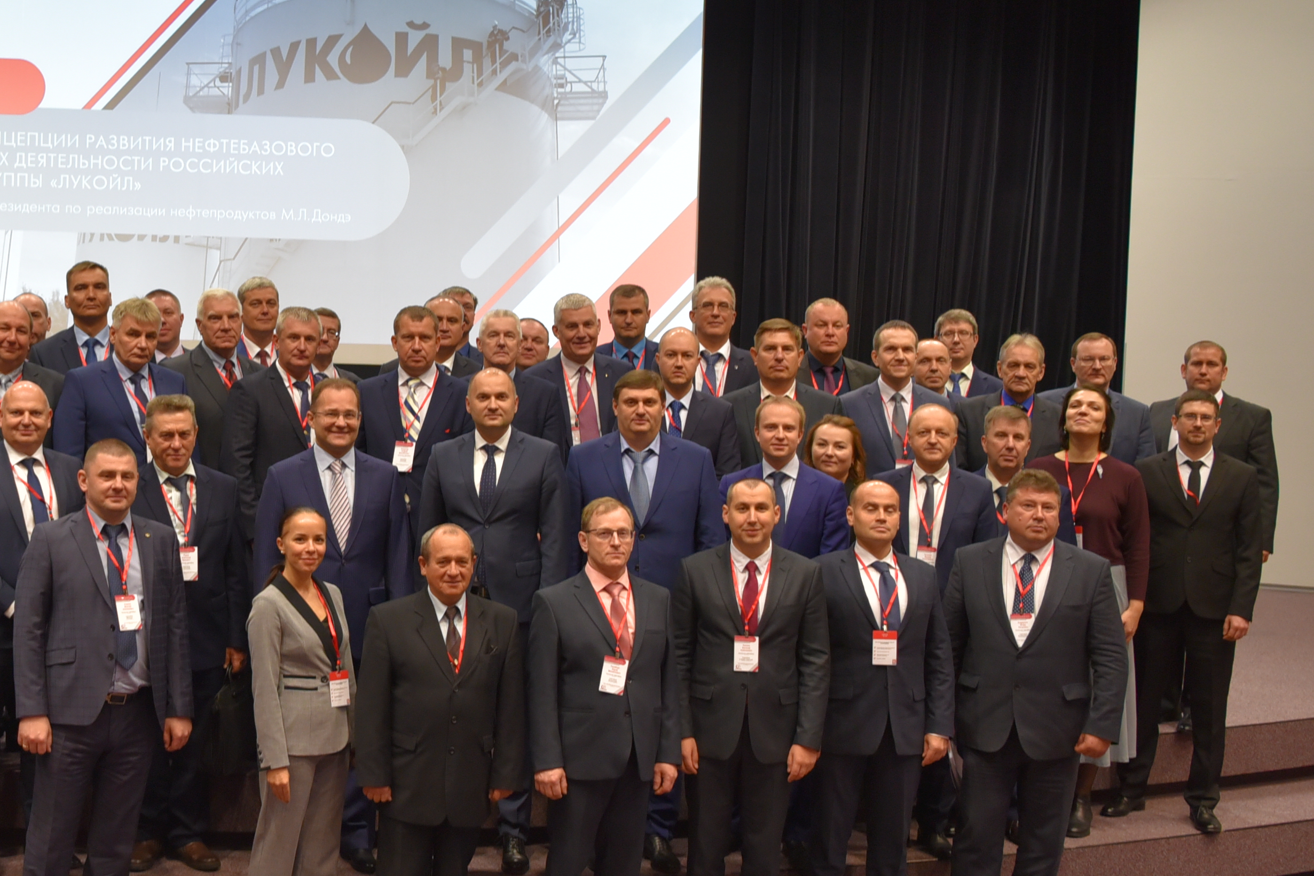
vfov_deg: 24.6
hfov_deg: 35.0
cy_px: 442
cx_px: 245
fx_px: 2007
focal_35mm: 55
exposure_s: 1/60
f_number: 2.8
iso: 1400
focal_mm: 30
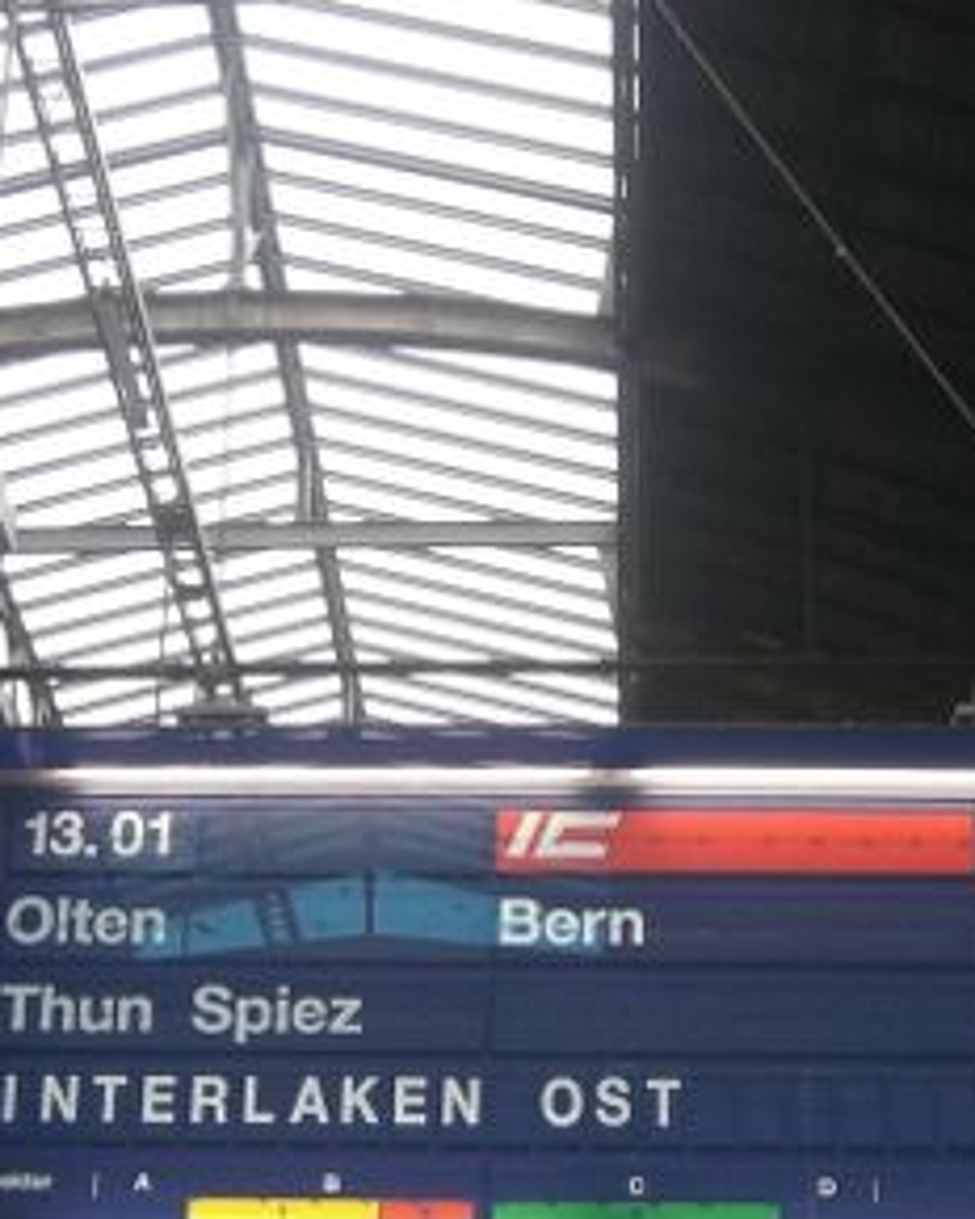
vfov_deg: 22.7
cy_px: 948
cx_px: 651
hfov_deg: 18.4
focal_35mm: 83
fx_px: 2994
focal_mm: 6.2
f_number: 2.7
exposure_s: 1/60
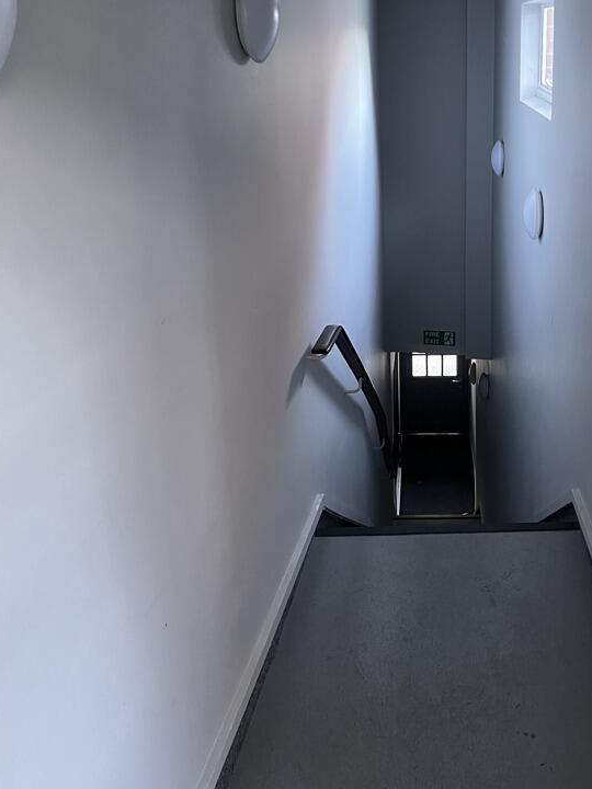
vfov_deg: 49.3
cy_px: 263
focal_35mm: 37
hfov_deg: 38.0
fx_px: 844
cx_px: 415
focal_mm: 5.1
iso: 400
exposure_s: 1/50
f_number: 1.6
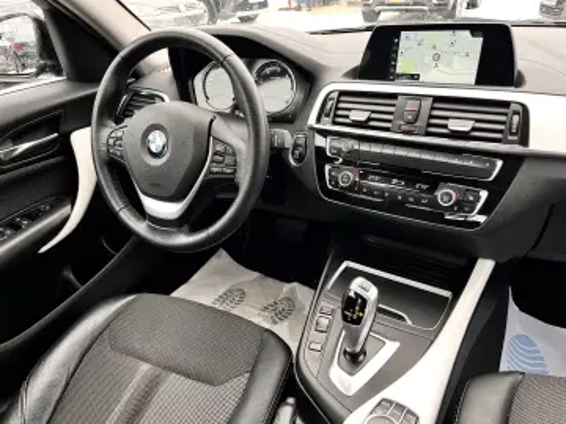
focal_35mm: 26
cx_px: 283
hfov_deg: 67.3
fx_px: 425
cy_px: 212
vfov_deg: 53.1
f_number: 1.6
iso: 100
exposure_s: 1/102
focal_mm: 5.1
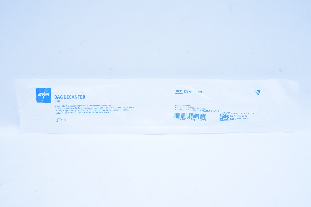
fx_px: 324
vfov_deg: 35.4
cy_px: 104
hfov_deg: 51.3
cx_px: 156
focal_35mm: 38
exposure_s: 1/10
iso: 400
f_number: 16
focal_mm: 25
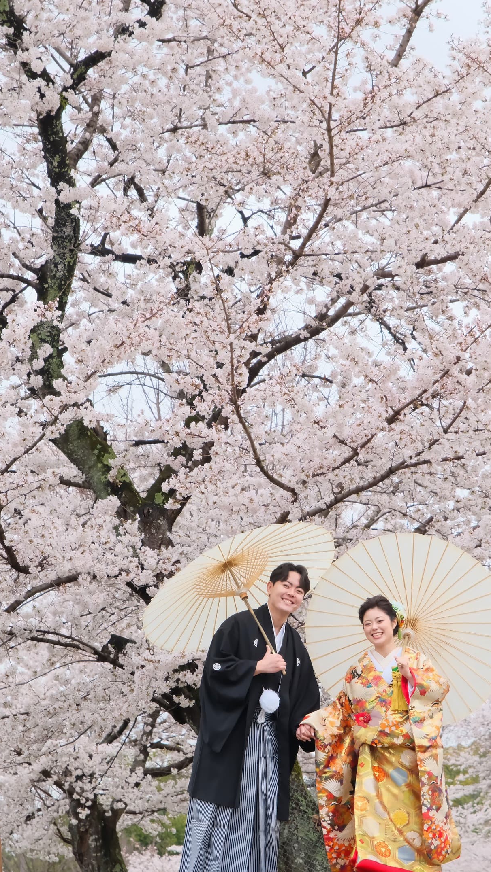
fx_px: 2917
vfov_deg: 17.0
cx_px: 288
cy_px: 437
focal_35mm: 126
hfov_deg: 9.6
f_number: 9
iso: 1600
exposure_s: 1/250
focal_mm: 80
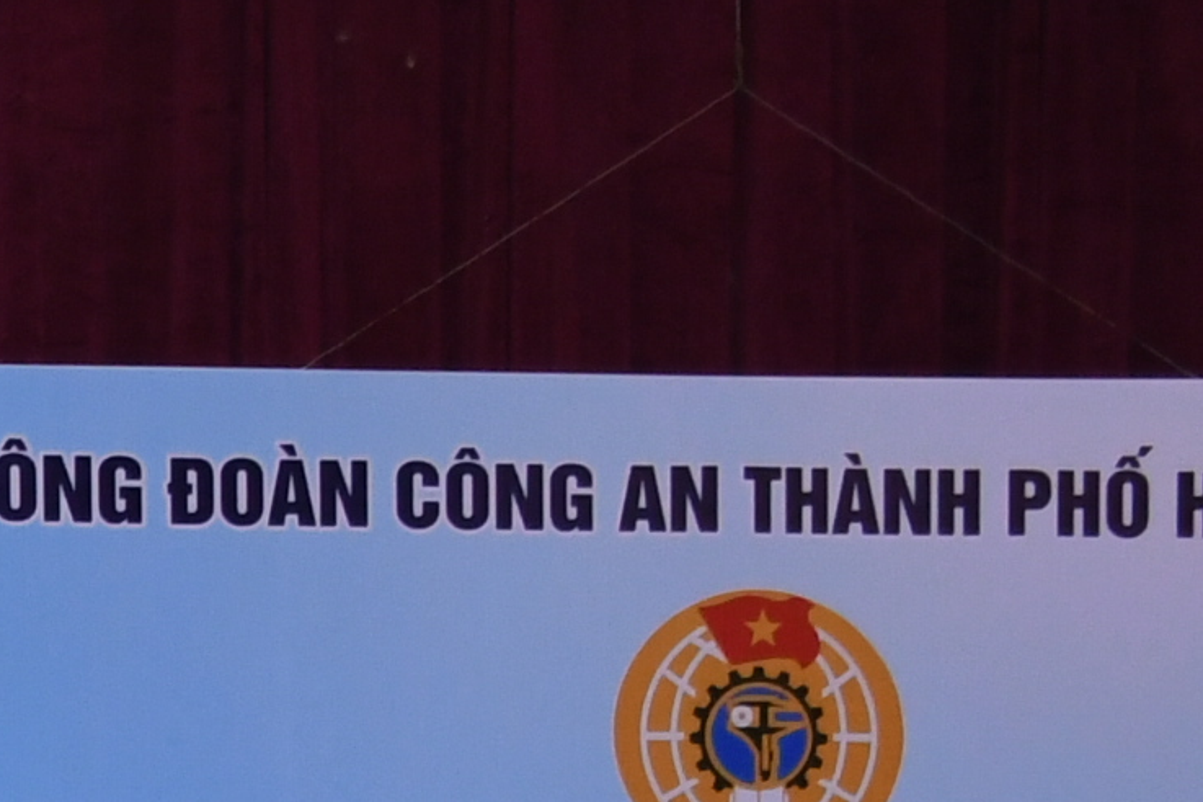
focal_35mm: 170
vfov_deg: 7.3
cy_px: 2241
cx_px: -1707
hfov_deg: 10.4
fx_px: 5679
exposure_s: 1/200
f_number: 3.5
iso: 800
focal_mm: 20
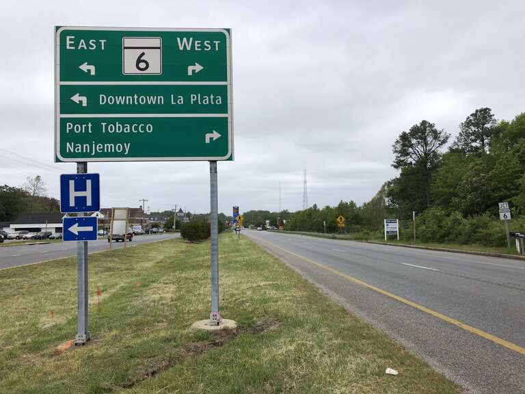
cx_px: 262
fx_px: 425
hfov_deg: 63.4
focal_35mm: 28
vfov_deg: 49.7
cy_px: 197
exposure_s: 1/2703
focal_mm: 4
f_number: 1.8
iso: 20
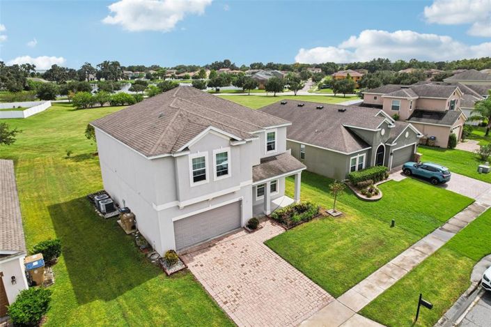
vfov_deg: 57.2
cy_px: 164
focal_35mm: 22
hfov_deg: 78.6
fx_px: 300
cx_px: 246
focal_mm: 8.4
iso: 130
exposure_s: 1/2500
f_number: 2.8
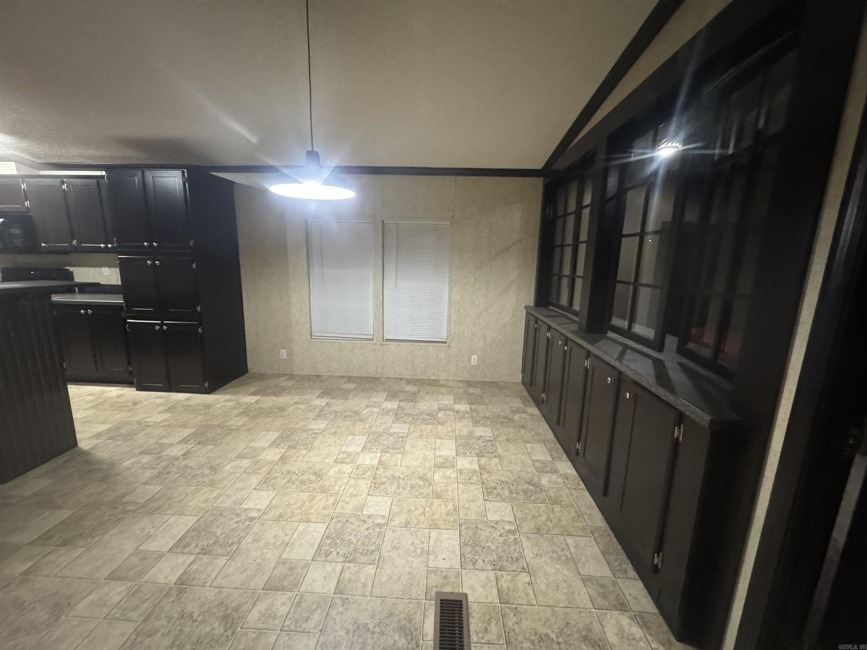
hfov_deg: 102.1
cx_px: 434
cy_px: 325
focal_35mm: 14
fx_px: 351
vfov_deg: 85.7
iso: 1000
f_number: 2.2
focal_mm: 2.22
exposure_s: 1/60
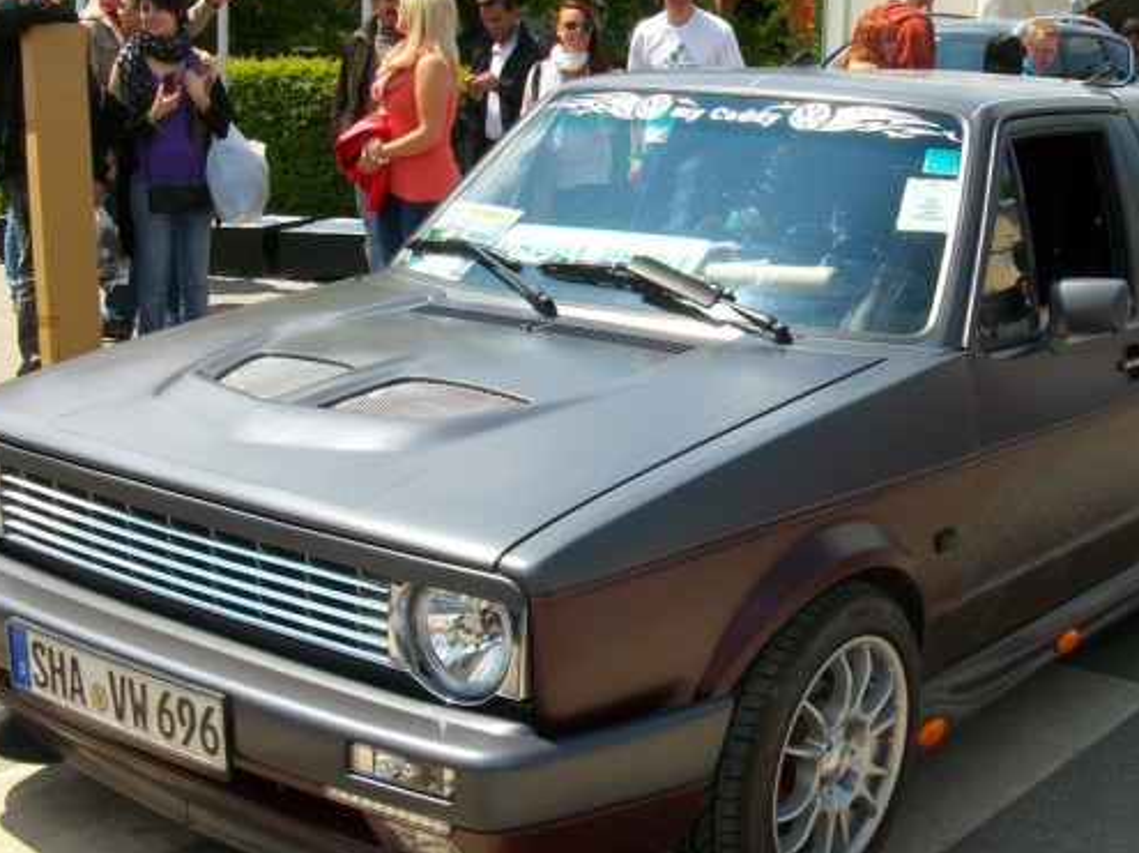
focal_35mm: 55
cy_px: 441
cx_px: 704
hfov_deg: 34.8
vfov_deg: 26.5
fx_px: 1809
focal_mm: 5.7
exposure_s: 1/269
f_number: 5.5
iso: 80
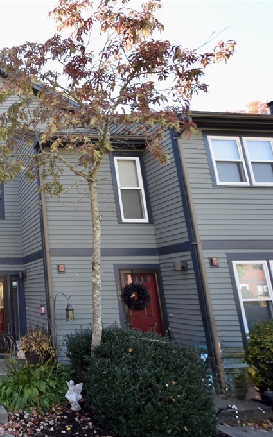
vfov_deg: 77.2
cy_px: 218
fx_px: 274
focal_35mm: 23
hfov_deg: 39.6
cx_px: -48
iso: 400
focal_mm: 10
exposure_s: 1/200
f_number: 7.1
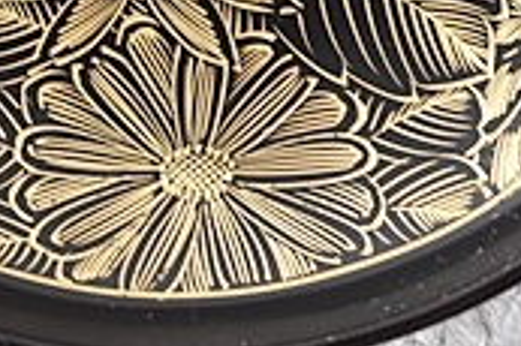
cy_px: -296
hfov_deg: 5.4
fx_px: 5528
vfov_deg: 3.6
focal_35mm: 382
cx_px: 163
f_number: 5.6
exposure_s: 1/6
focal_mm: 55
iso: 800
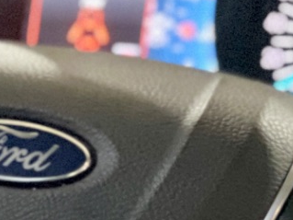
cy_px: 180
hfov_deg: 4.3
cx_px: 121
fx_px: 3926
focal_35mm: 464
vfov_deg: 3.2
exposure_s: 1/15
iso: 2000
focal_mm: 9
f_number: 2.8
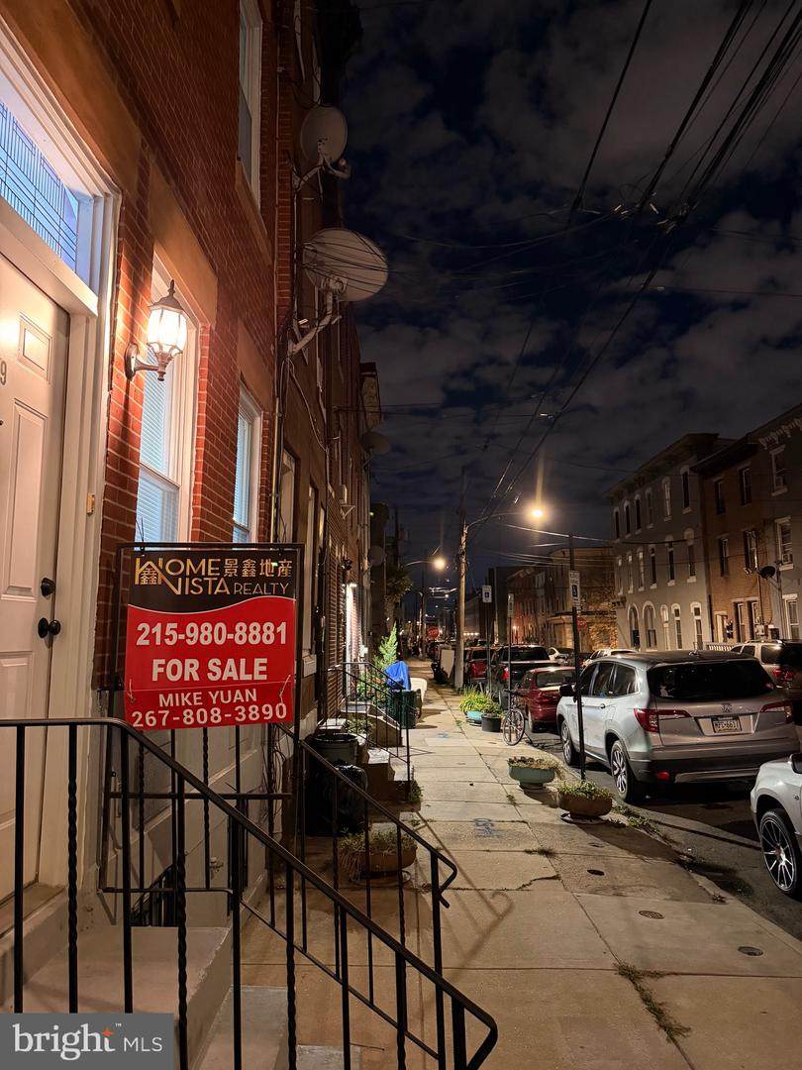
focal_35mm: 24
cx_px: 401
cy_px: 535
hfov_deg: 56.8
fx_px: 741
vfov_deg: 71.6
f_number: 1.78
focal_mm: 6.76
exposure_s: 1/30
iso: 1000
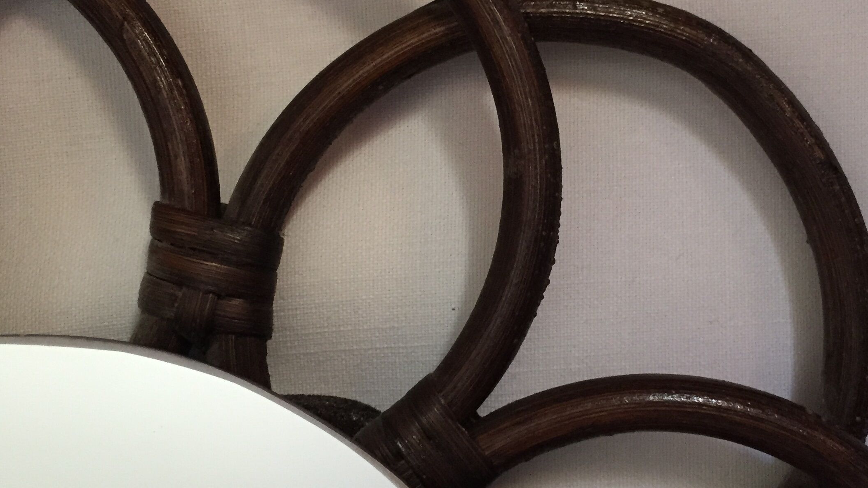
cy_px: 221
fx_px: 1128
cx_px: 514
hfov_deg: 41.9
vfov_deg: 24.4
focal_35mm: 49
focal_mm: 4.15
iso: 200
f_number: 2.2
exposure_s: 1/30
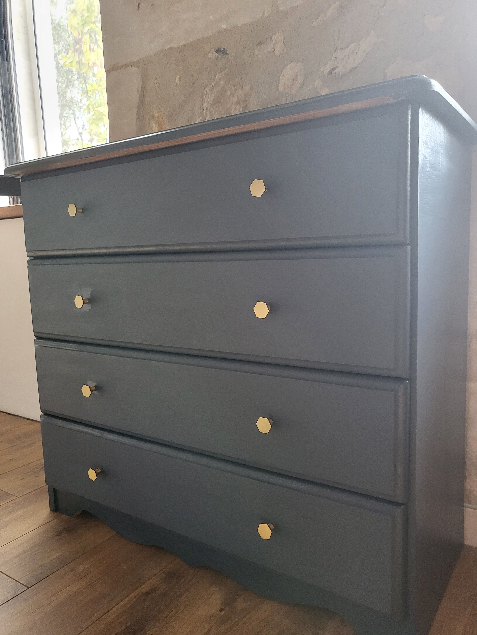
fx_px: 478
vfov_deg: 67.3
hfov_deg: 53.1
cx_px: 238
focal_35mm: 26
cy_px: 318
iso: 320
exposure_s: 1/100
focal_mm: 4.25
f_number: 1.8
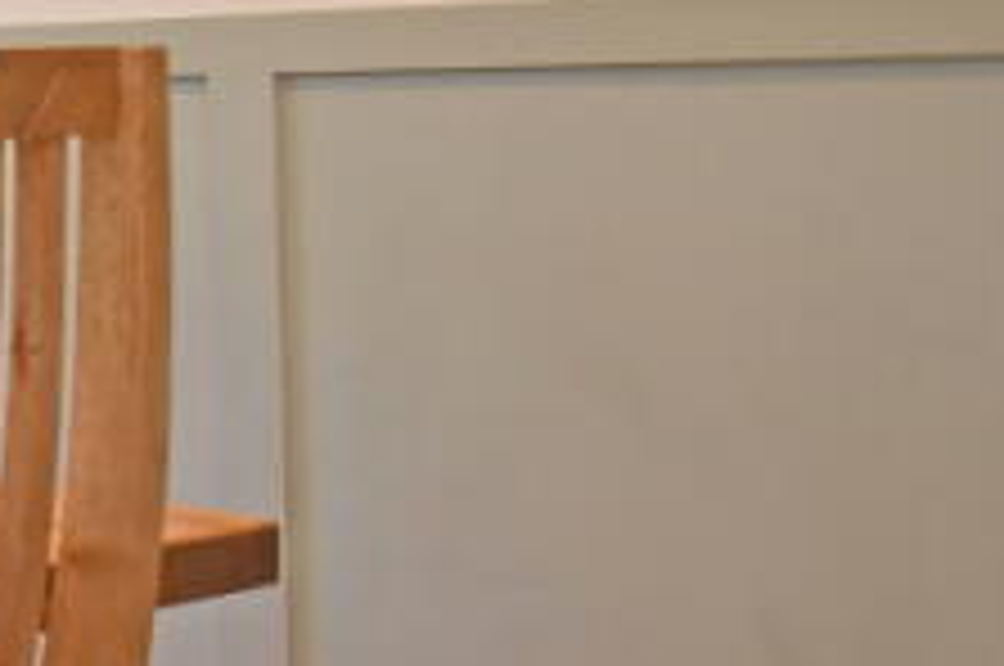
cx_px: -1288
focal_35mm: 69
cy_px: 56
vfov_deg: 19.3
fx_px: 1922
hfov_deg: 16.2
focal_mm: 10
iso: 800
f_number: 4.5
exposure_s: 1/160
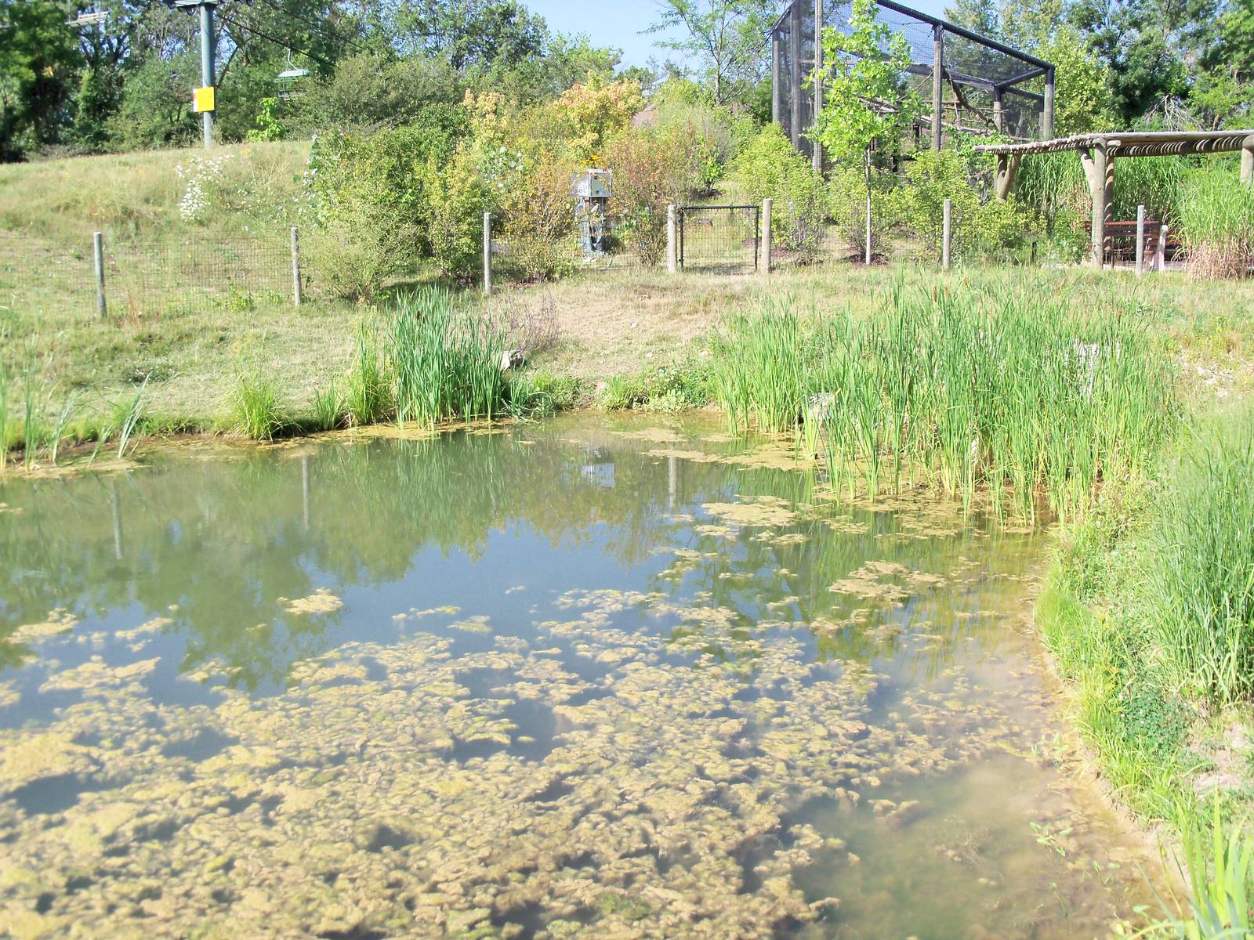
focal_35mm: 35
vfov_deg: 40.7
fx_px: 1268
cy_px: 470
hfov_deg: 52.6
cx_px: 627
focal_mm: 6.3
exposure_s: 1/500
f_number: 3
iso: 80
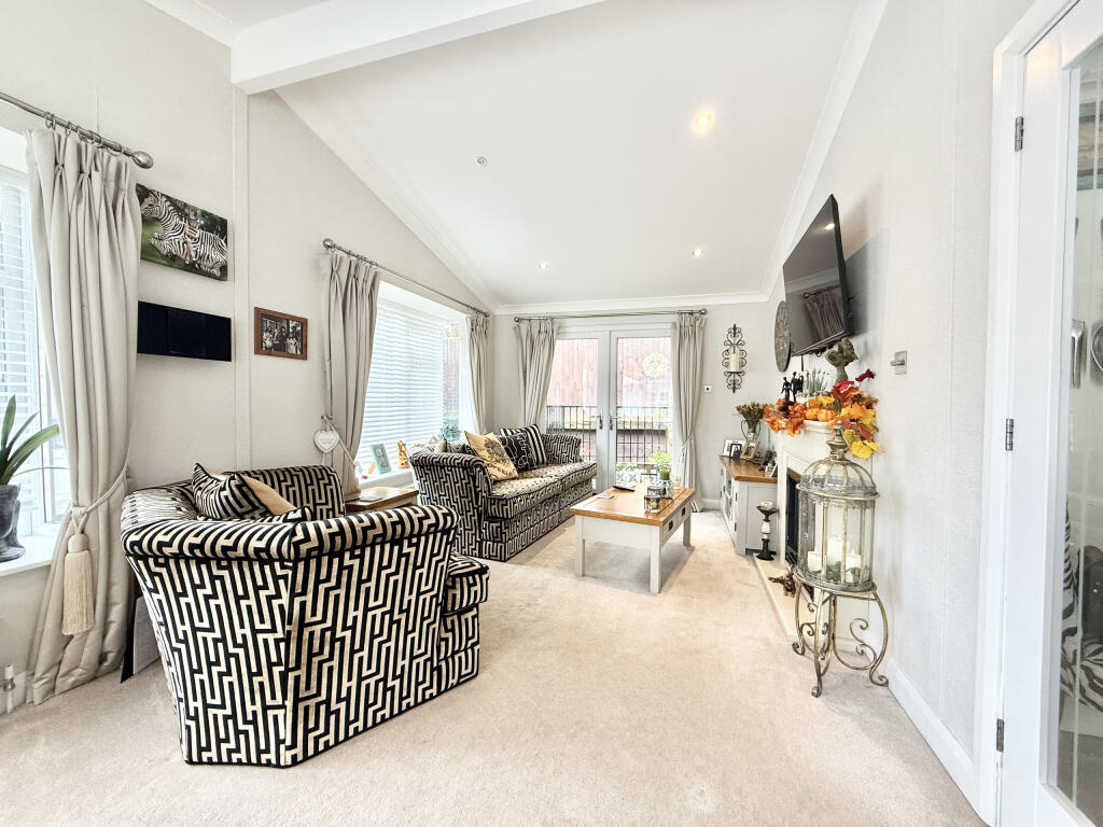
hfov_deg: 102.1
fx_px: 446
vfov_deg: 85.7
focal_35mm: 14
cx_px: 552
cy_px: 414
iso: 200
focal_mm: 2.22
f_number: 2.2
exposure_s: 1/100
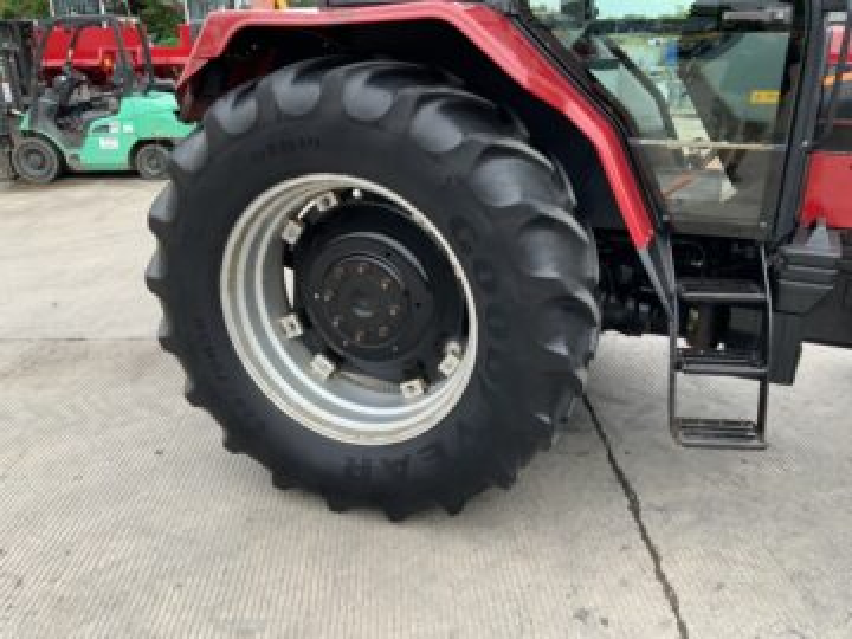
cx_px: 426
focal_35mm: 29
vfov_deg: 48.2
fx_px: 714
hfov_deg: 61.7
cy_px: 320
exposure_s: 1/122
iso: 40
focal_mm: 3
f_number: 1.8
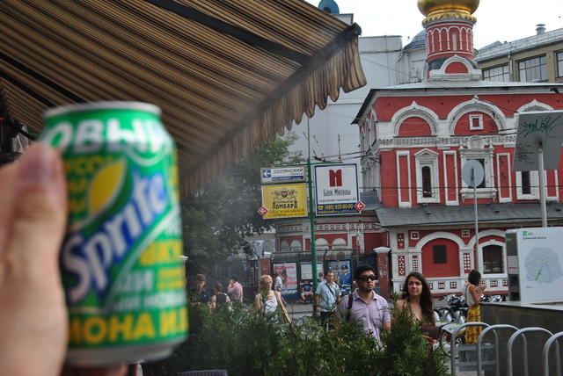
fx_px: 892
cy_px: 188
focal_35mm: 57
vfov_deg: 23.8
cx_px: 282
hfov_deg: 35.0
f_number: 9
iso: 200
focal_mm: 38
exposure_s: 1/160
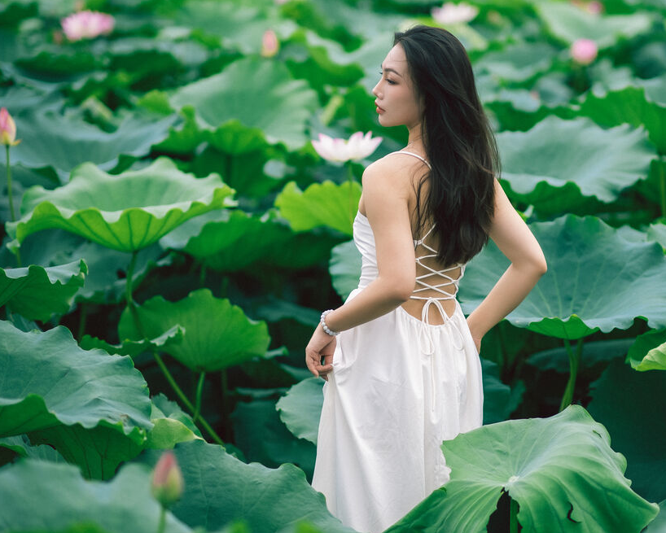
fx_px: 2307
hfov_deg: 16.4
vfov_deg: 13.2
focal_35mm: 117
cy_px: 276
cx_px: 434
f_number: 1.6
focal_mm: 85
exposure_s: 1/2500
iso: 50
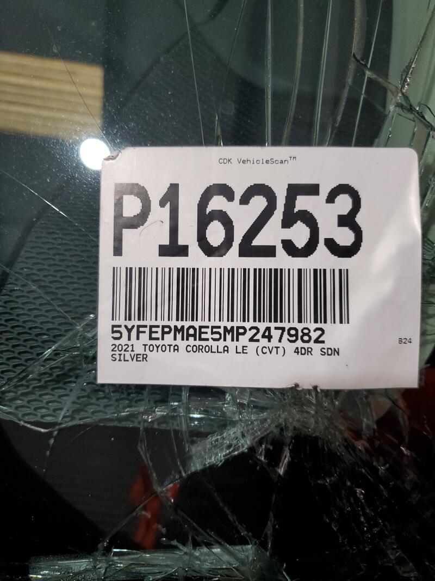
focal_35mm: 26
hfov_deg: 53.1
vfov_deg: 67.3
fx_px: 436
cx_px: 218
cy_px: 290
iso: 69
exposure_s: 1/120
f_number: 1.5
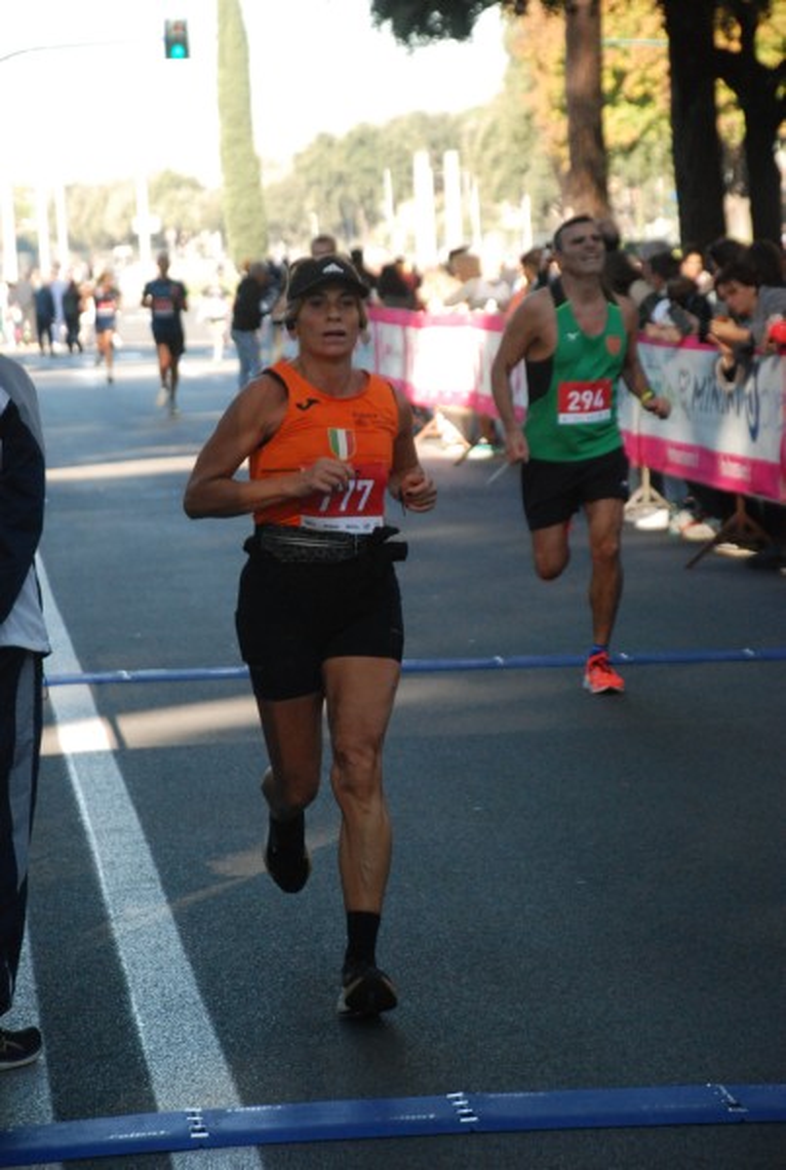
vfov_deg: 14.4
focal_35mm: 142
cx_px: 393
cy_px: 585
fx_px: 4642
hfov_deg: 9.7
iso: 1000
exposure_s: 1/400
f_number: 5.6
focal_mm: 95
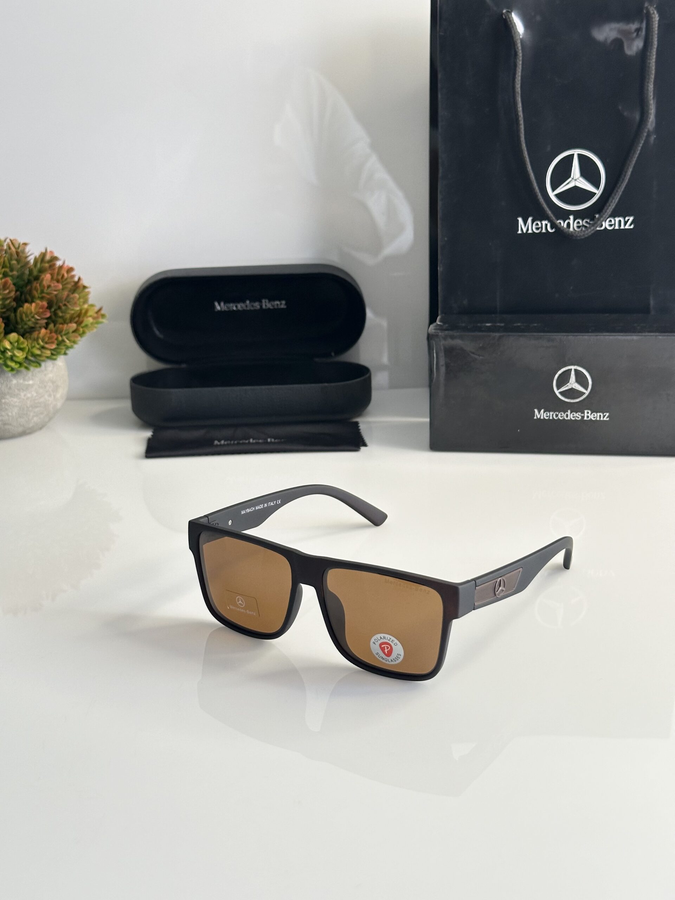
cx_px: 338
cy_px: 450
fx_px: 1248
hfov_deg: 30.3
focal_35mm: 48
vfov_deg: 39.7
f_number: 1.78
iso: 100
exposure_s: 1/50
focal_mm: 6.86
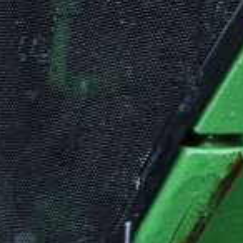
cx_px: -248
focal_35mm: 143
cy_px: 578
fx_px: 1136
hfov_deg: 11.1
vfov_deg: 10.5
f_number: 1.8
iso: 80
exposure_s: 1/180
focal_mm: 5.4
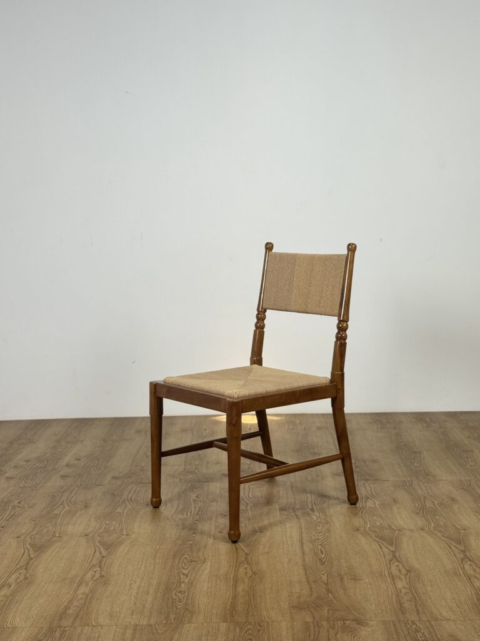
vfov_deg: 39.7
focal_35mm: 48
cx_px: 240
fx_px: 887
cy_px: 320
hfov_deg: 30.3
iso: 64
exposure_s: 1/167
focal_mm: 6.76
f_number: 1.78
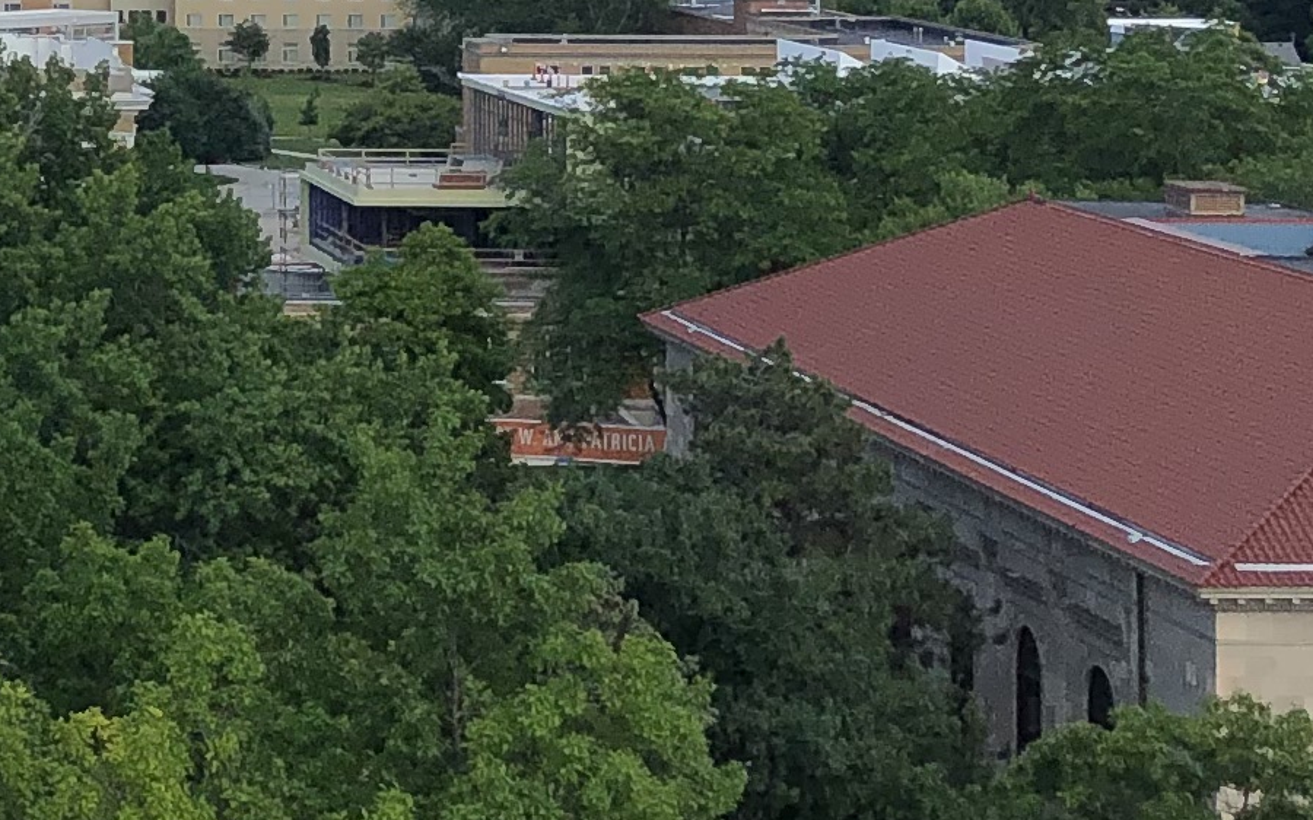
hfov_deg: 14.9
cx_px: -500
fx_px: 4758
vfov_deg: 9.7
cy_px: -225
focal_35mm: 133
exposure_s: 1/2183
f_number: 1.8
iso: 20
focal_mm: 3.99
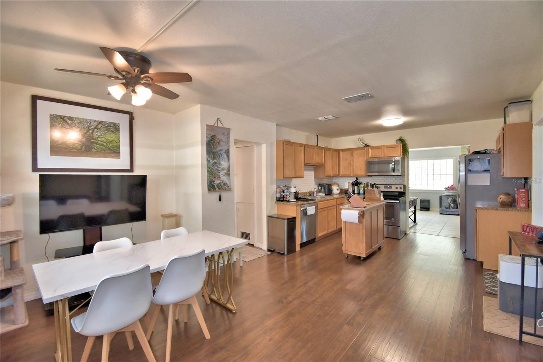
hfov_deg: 100.4
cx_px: 272
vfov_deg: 77.3
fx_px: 226
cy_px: 181
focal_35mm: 15
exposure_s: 1/30
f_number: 4.5
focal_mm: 10
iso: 320
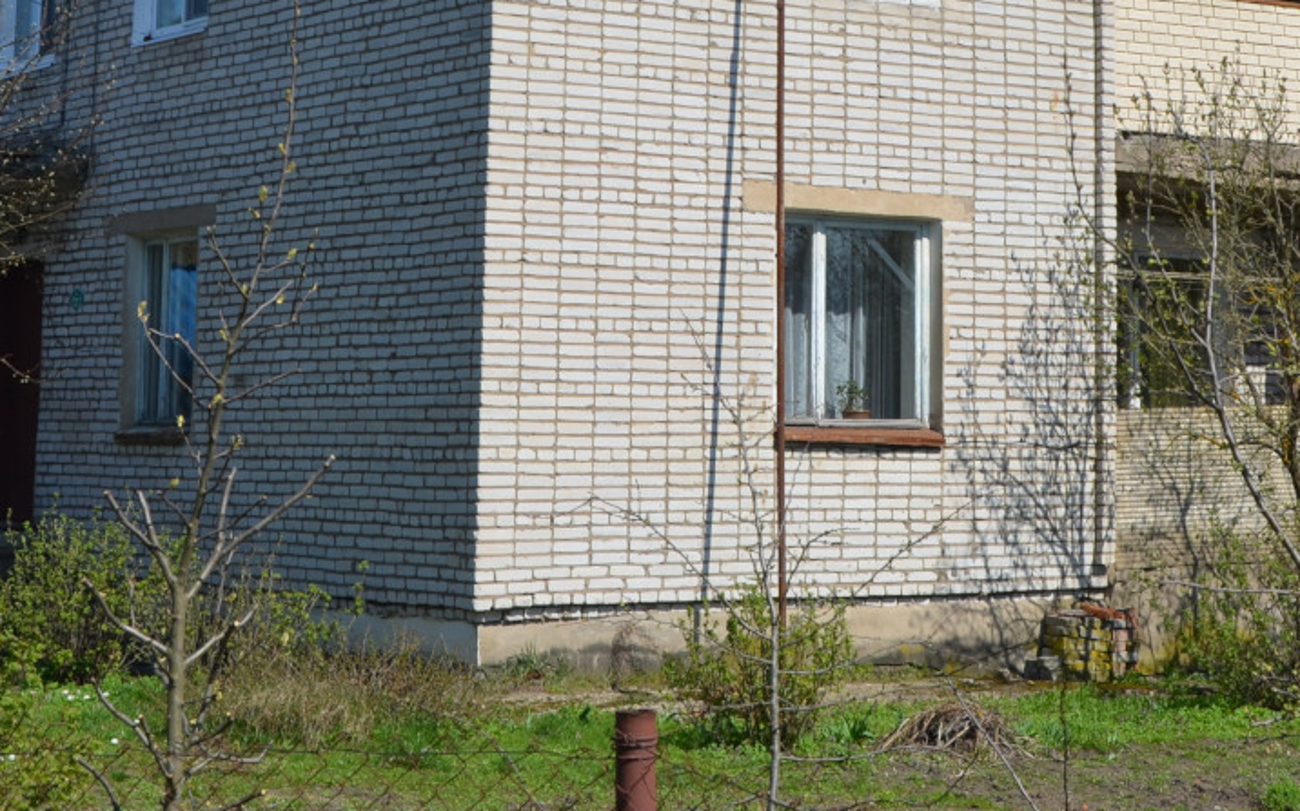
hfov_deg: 25.6
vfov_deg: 15.9
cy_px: -15
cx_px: 910
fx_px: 2836
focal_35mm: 80
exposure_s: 1/320
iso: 100
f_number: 9
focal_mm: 25
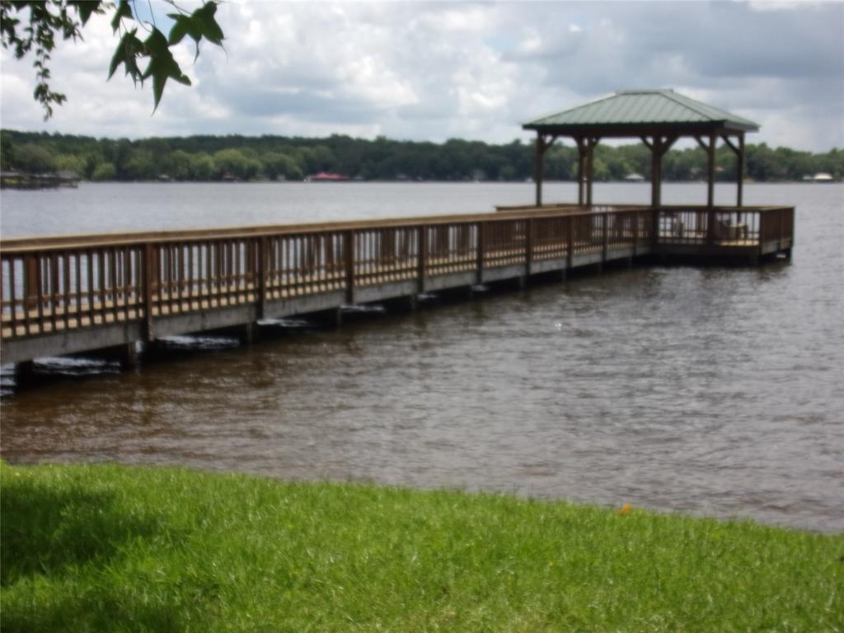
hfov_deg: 41.2
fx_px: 1122
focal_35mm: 46
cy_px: 316
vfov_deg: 31.5
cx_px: 422
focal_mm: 8.3
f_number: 4.1
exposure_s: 1/750
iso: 80
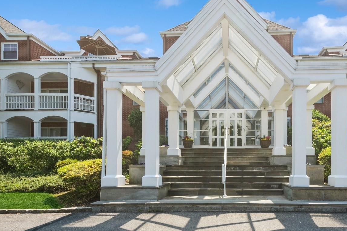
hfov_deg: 79.3
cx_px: 223
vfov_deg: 59.4
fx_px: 202
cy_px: 117
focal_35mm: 21
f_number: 11
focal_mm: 10
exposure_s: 1/60
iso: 100
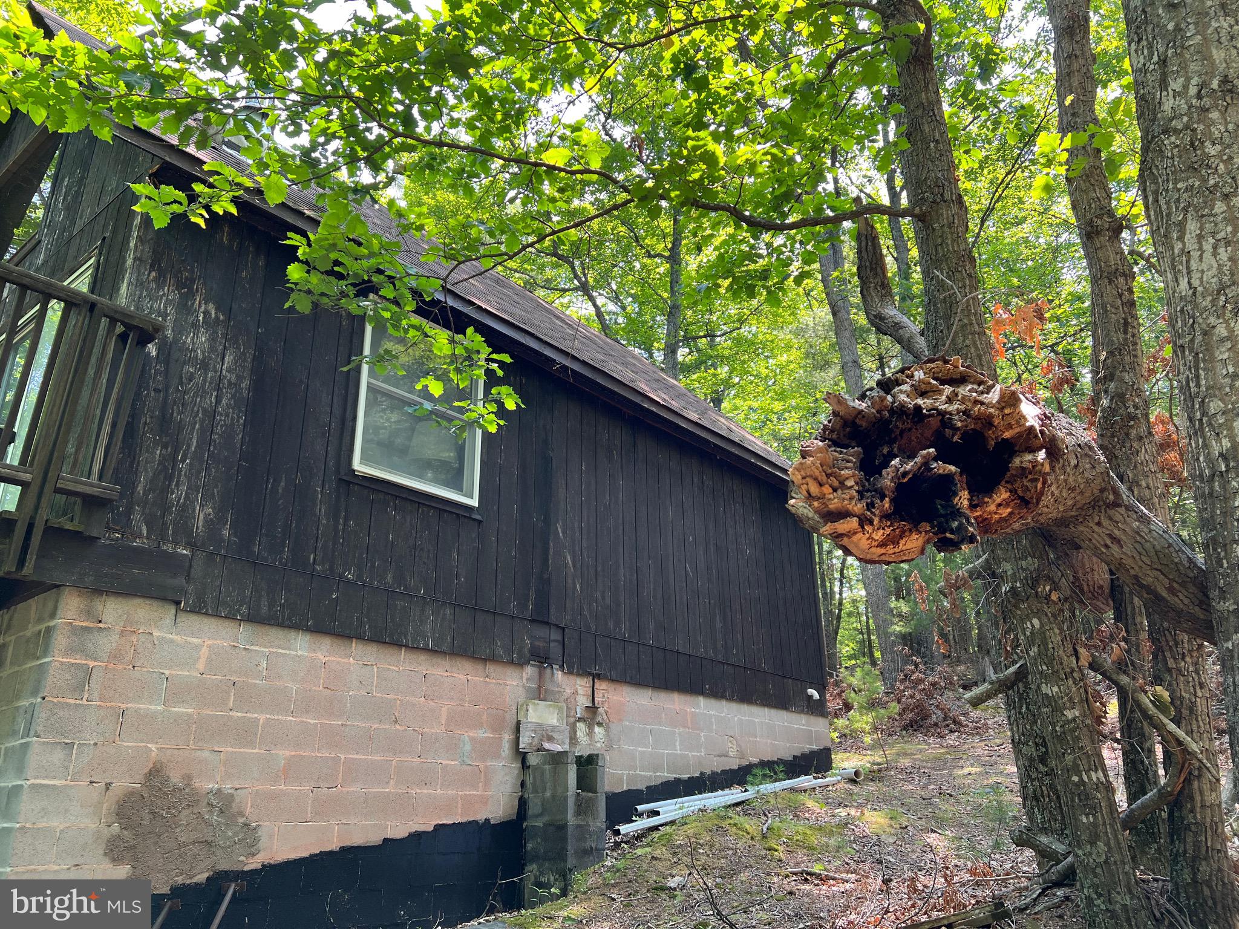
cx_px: 620
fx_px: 931
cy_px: 464
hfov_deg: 67.3
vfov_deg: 53.1
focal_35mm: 26
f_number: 1.5
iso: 50
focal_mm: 5.7
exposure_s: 1/179
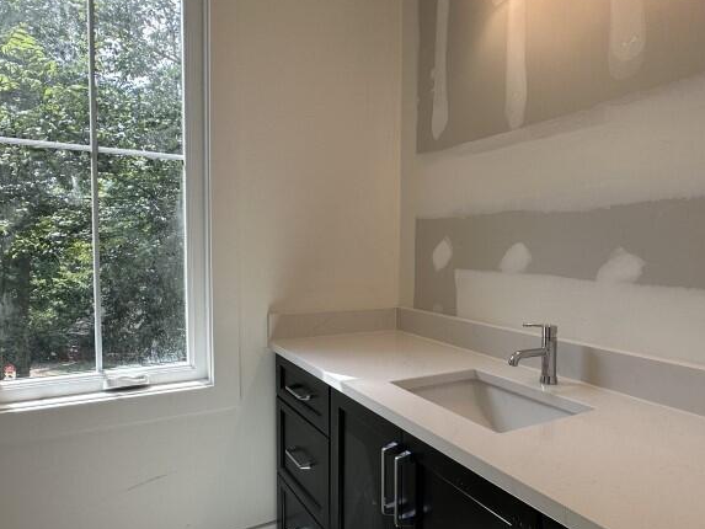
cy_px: 278
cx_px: 433
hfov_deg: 68.5
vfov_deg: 54.9
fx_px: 509
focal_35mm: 25
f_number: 2.2
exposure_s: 1/246
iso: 40
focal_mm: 2.22
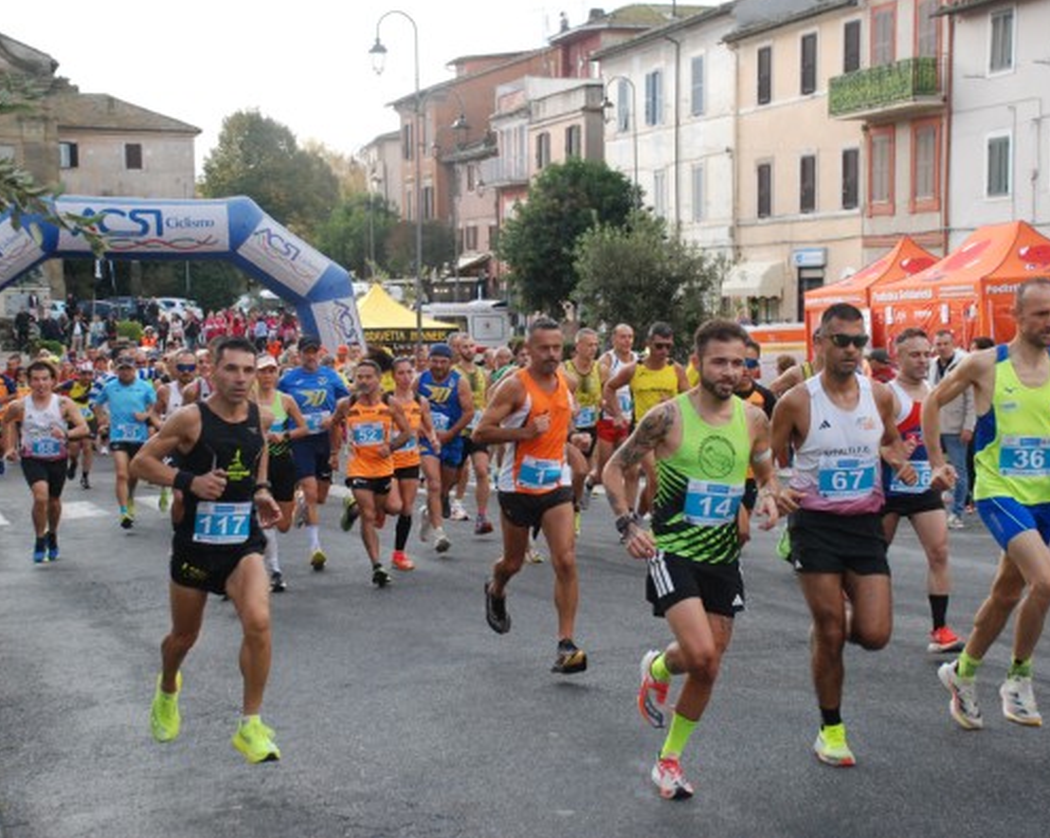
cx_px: 559
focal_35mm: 82
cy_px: 416
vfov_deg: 18.7
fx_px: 2546
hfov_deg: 23.3
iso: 1000
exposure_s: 1/1250
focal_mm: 48
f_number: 4.8
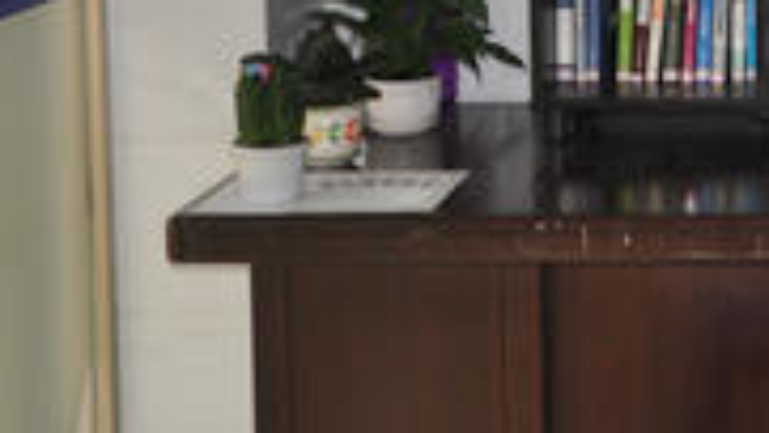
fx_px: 2212
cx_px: 1041
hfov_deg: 18.2
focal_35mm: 108
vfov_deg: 10.9
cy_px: -149
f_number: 4
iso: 500
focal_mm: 25
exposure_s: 1/60
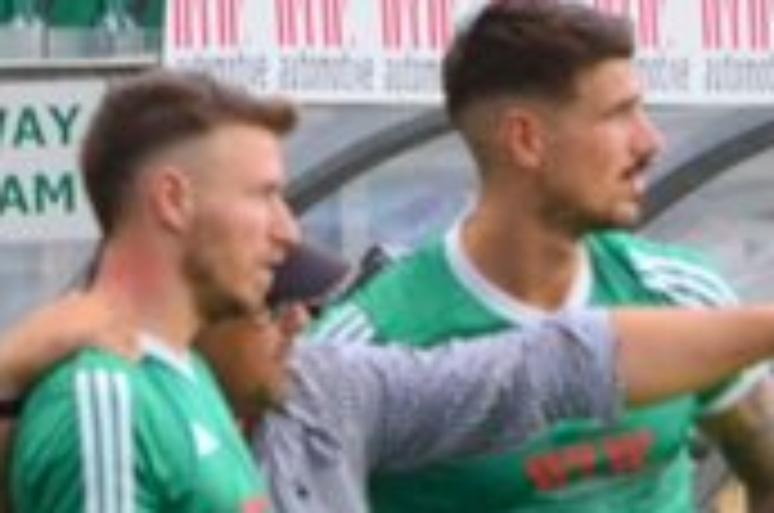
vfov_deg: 0.6
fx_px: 50517
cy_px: 824
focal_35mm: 2354
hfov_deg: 0.9
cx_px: 495
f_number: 5.6
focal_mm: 300
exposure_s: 1/200
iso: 1600
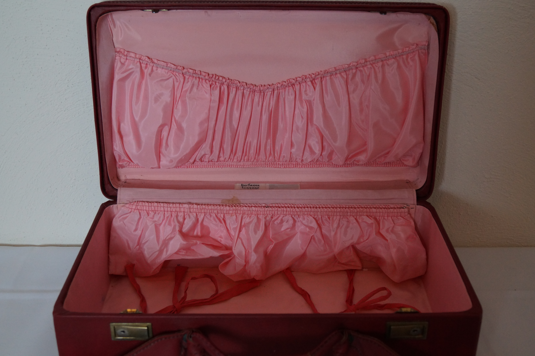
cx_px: 268
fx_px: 624
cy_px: 178
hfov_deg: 46.4
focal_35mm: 42
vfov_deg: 31.9
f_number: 4.5
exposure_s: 1/160
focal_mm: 28
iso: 1000
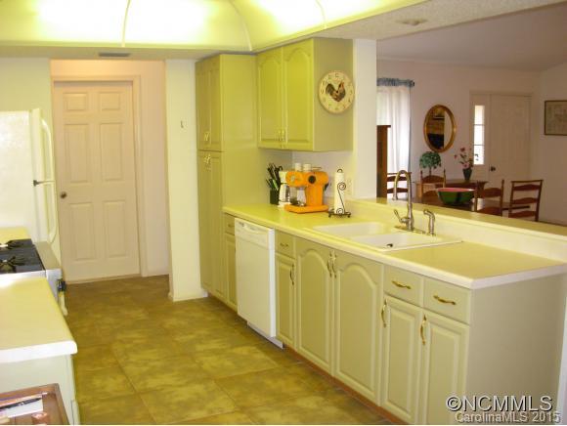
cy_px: 213
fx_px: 623
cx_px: 284
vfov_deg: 37.8
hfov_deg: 48.9
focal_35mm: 38
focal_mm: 6.3
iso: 274
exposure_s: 1/78.3
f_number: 2.9
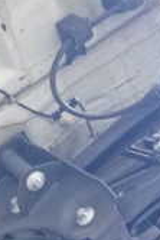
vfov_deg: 16.3
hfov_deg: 11.1
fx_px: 798
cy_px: 296
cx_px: -69
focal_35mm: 120
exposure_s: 1/125
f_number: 2.4
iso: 2000
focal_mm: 5.79
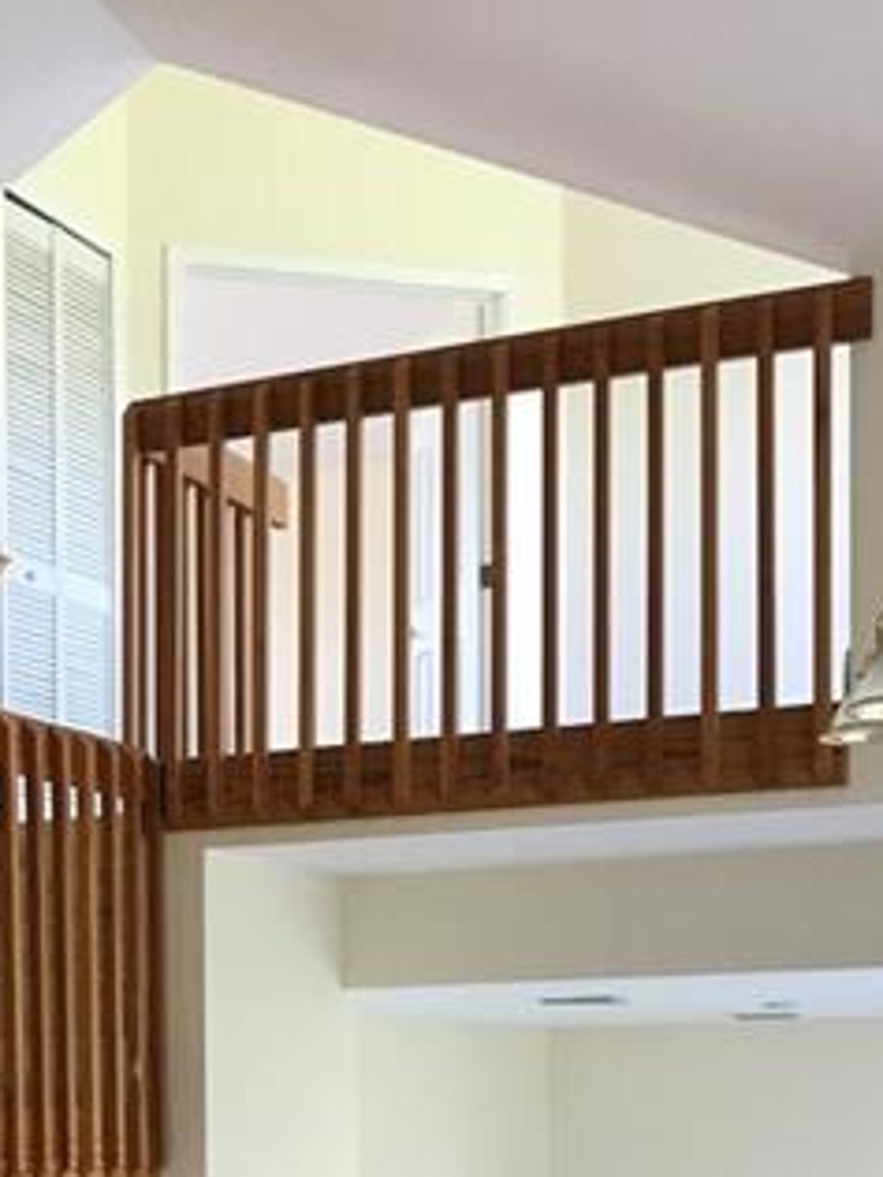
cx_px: 37
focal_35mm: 68
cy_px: 1192
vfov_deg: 26.9
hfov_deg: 21.0
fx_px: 2313
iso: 32
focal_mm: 3.99
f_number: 1.8
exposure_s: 1/30
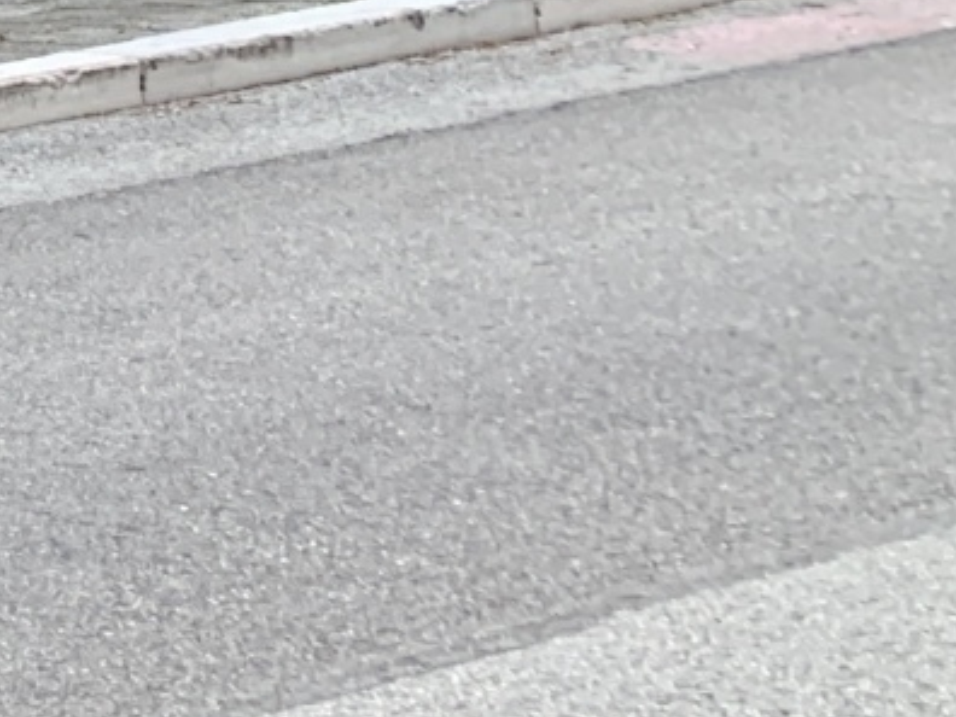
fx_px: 4640
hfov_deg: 9.4
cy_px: -1038
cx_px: -1864
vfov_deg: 8.1
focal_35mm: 168
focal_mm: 4.25
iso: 25
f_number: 1.8
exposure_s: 1/122
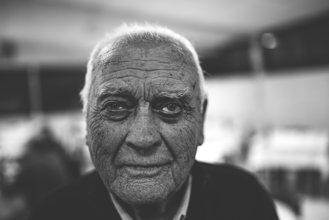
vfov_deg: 37.9
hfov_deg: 54.4
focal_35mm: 35
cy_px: 110
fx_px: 320
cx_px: 164
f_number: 1.4
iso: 500
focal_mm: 35
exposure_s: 1/125
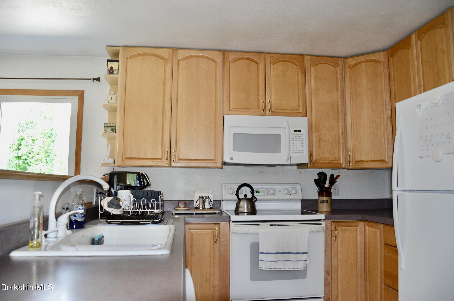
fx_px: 340
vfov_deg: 47.7
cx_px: 227
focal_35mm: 27
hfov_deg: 67.5
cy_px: 150
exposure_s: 1/60
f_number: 3.5
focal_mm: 18
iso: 900
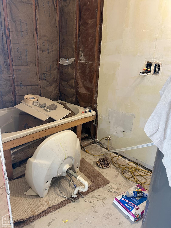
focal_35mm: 24
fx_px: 158
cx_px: 86
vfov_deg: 71.6
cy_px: 114
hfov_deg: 56.8
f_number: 1.78
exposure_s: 1/60
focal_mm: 6.86
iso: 320
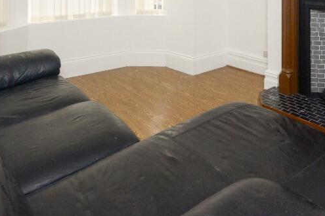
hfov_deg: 59.0
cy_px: -3
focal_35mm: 31
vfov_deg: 37.5
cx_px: 214
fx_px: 280
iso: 400
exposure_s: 1/100
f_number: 6.3
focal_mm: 10
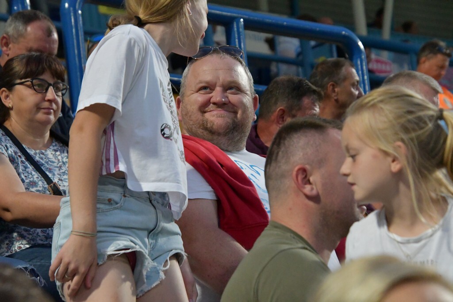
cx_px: 226
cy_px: 151
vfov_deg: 9.9
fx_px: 1737
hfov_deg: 14.9
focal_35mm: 138
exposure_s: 1/500
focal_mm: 92
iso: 8000
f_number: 5.6
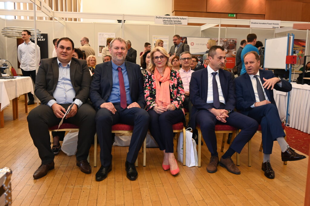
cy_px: 103
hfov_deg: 56.5
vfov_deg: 39.4
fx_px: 288
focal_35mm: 34
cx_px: 155
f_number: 6.3
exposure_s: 1/60
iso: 2000
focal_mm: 33.5
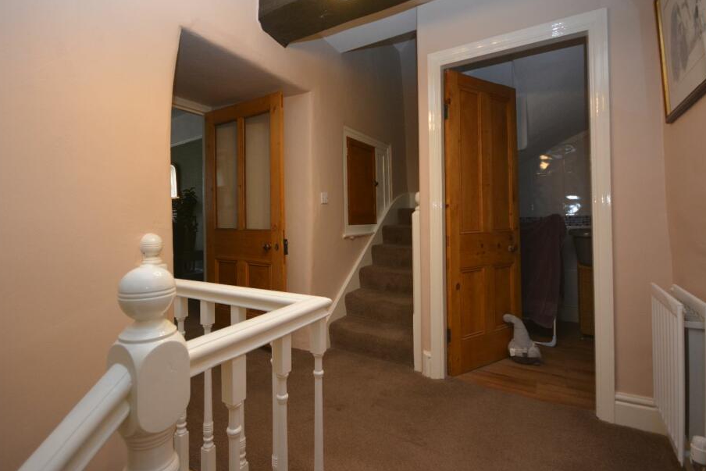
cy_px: 214
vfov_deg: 70.3
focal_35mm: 17
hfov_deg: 93.1
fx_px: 333
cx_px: 327
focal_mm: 10
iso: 640
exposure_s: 1/60
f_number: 4
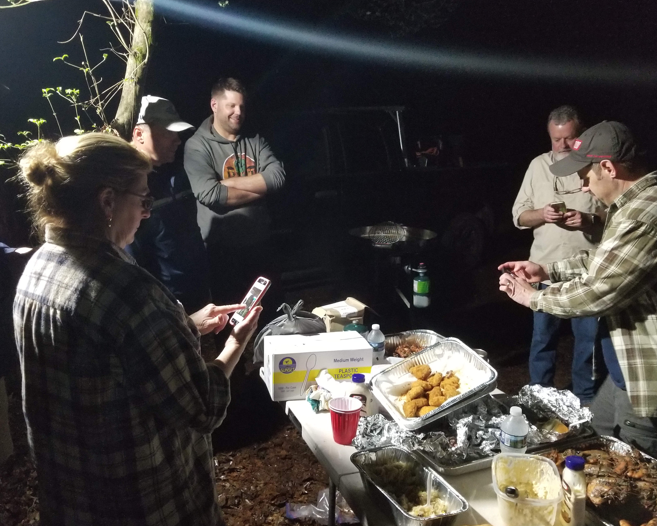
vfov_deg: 51.5
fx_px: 545
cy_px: 257
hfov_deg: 62.2
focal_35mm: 28
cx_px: 308
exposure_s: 1/40
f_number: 1.7
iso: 800
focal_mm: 4.25
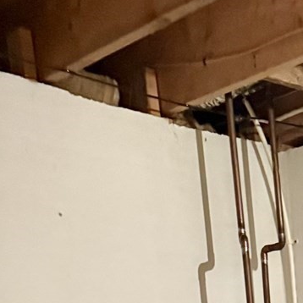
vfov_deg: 14.8
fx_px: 901
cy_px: 647
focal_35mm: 91
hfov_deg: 16.9
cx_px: 486
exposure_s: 1/30
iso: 1000
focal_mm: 6.76
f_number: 1.78
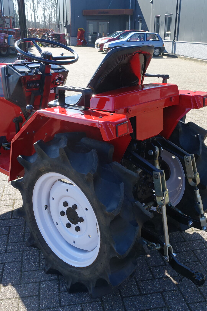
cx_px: 113
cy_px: 162
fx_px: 328
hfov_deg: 35.0
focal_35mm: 38
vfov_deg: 50.7
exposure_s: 1/200
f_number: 5.6
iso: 125
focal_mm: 8.8
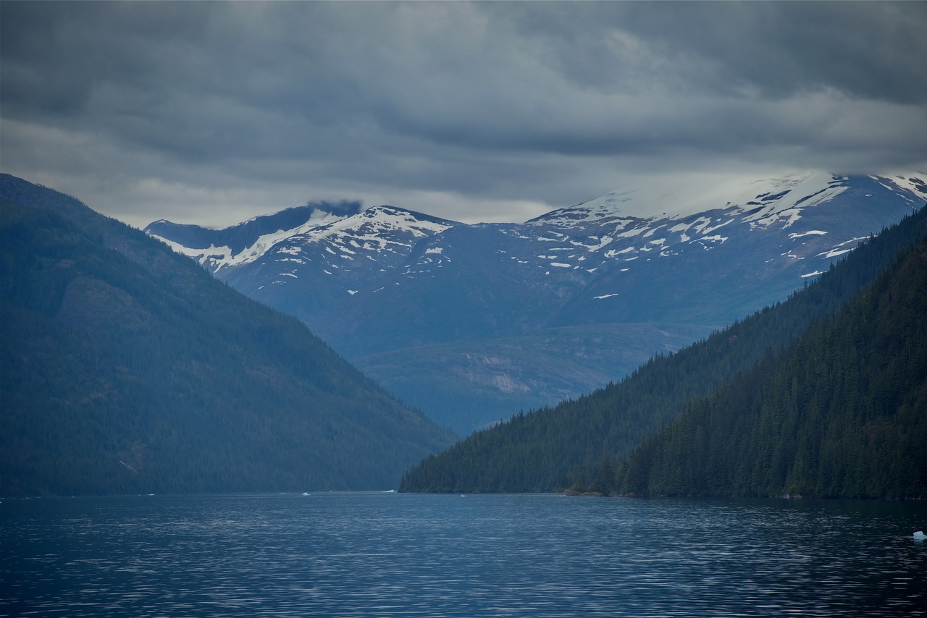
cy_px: 309
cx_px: 464
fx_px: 5408
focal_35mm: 210
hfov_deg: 9.8
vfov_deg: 6.5
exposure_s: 1/500
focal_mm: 210
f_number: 6.3
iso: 100
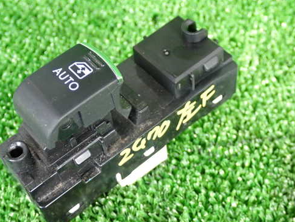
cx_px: 118
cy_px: 114
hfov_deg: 31.1
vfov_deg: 23.6
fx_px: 528
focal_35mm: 62
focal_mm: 9.01
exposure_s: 1/50
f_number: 3.2
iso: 640
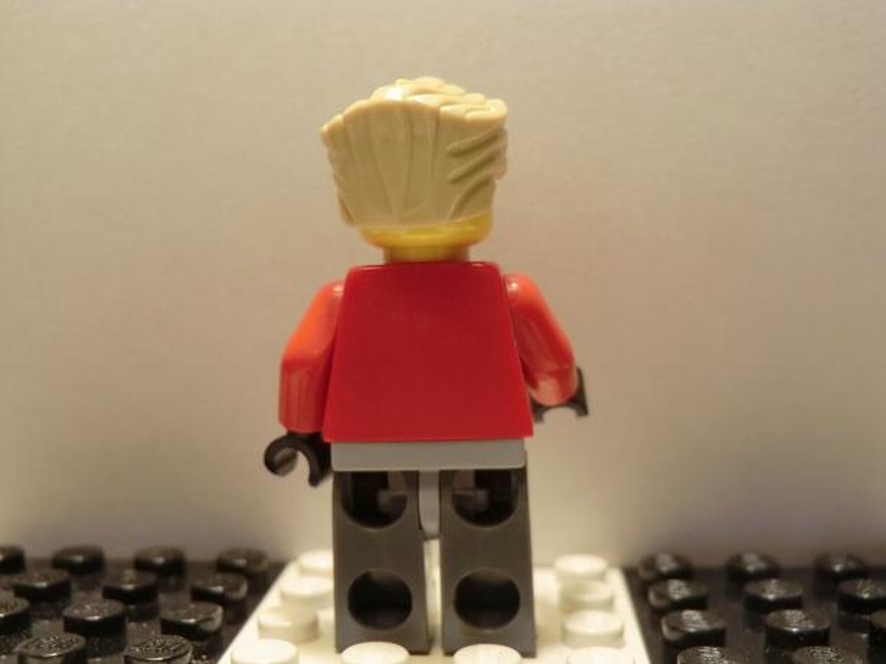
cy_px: 332
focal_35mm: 40
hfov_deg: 46.8
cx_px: 443
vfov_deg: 35.9
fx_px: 1024
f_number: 3.8
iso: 250
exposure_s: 1/60
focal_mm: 7.1
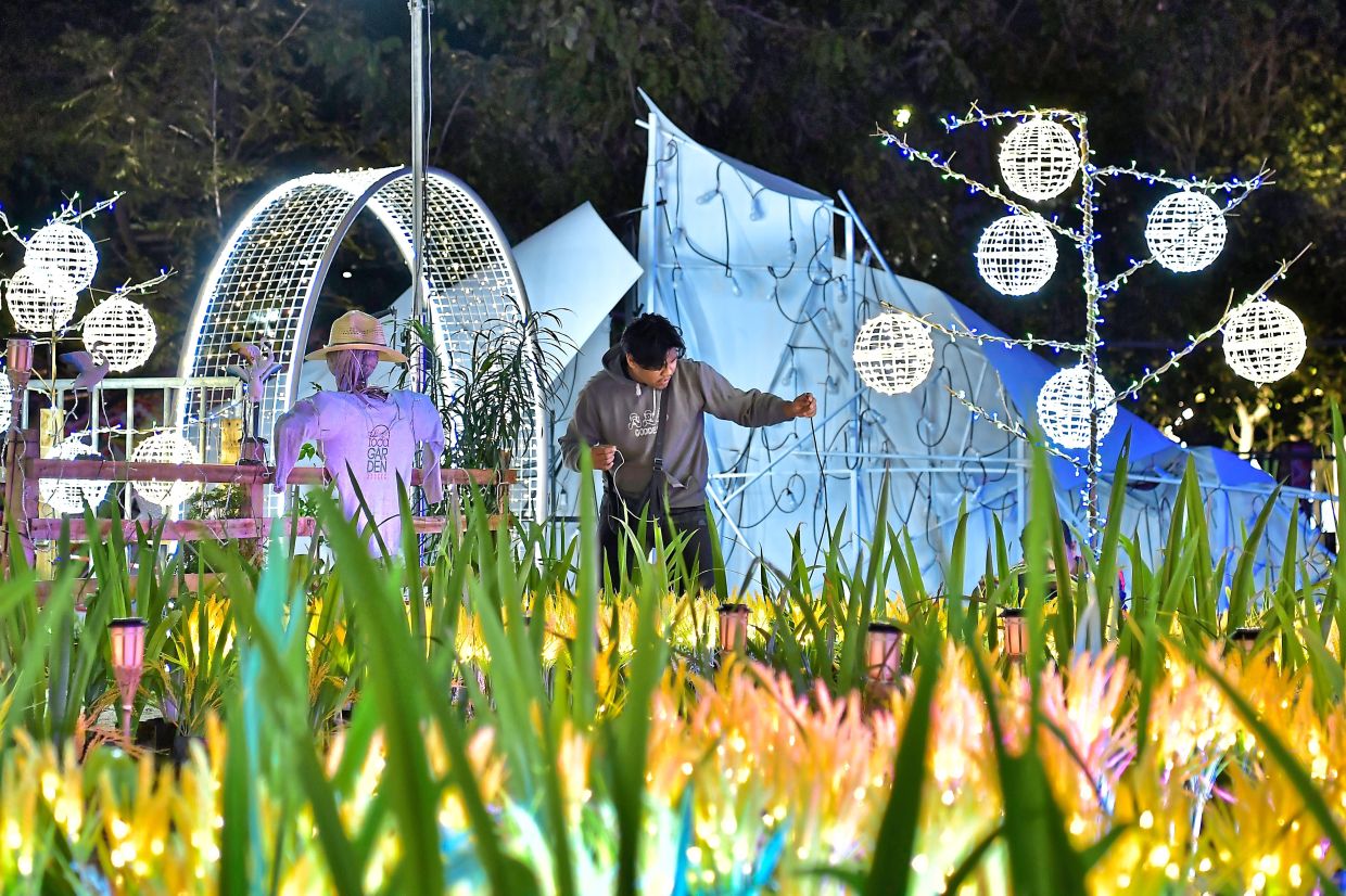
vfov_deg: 17.5
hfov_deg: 26.0
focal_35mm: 78
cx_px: 673
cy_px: 448
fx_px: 2915
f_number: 2.8
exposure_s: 1/125
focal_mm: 52
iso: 800
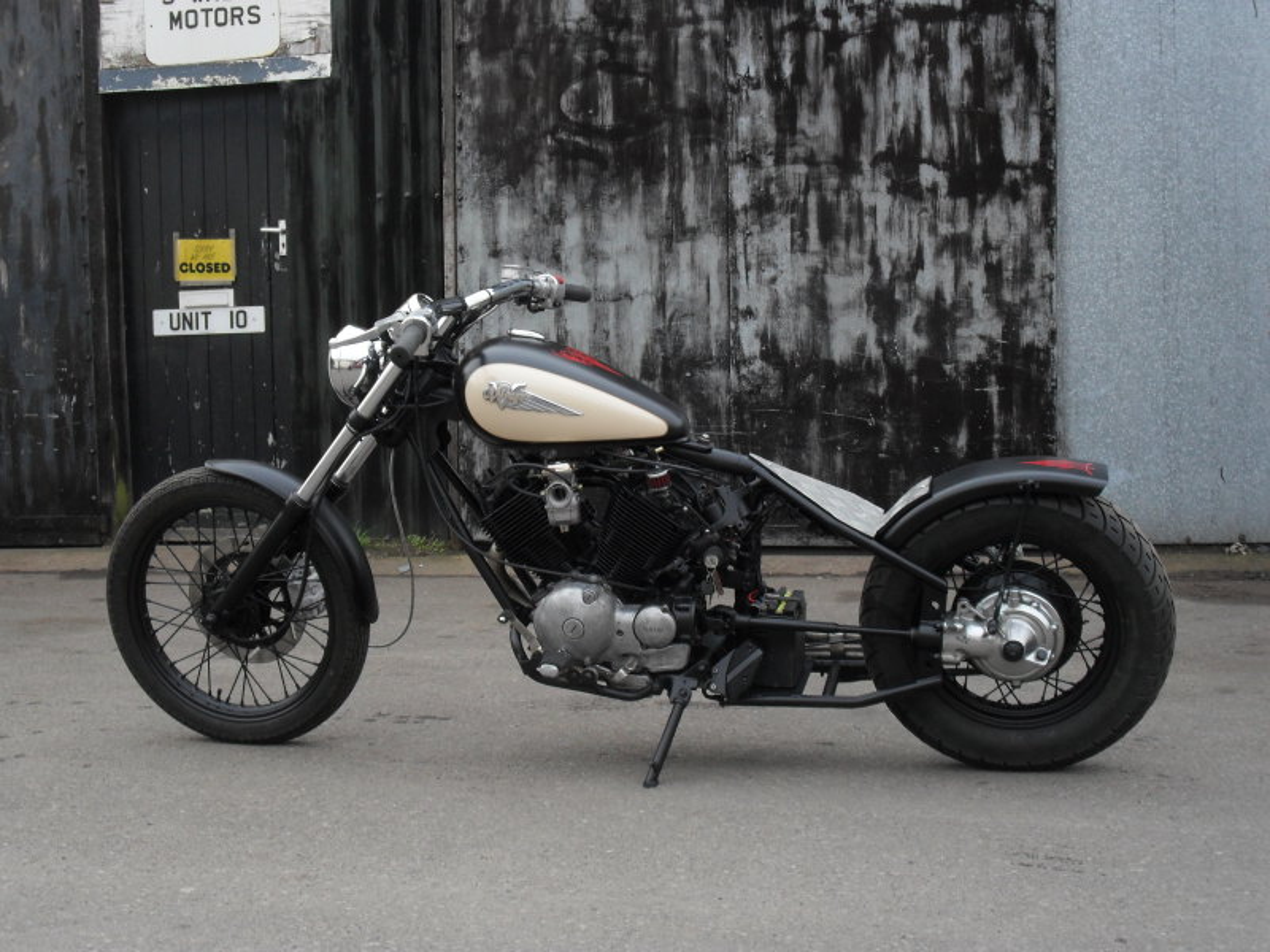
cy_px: 476
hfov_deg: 38.9
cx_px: 635
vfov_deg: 29.7
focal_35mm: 49
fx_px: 1798
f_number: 3.9
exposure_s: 1/45
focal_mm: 8.7
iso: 120
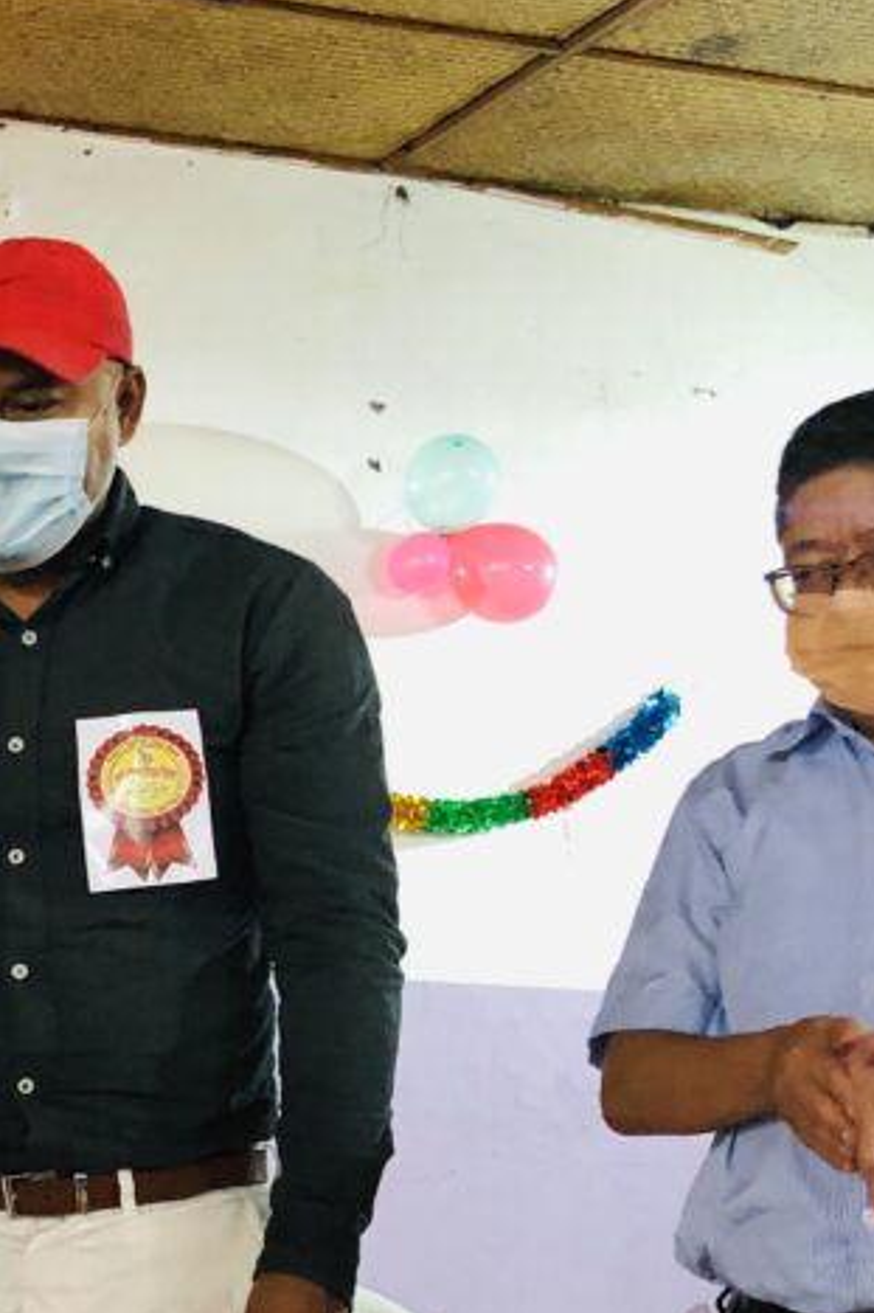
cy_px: 1032
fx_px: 2660
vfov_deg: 27.2
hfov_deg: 16.4
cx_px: -562
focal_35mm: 73
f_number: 1.8
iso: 100
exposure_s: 1/13
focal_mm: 3.99
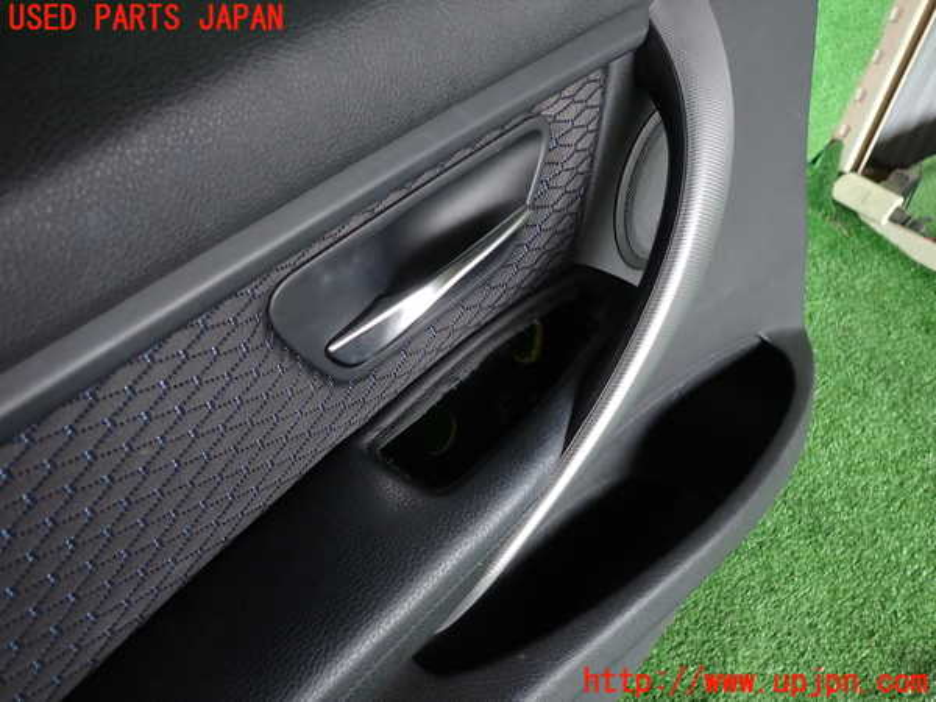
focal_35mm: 25
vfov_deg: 54.9
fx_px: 676
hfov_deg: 69.4
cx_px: 468
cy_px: 351
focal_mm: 4.5
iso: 160
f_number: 2
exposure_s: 1/60
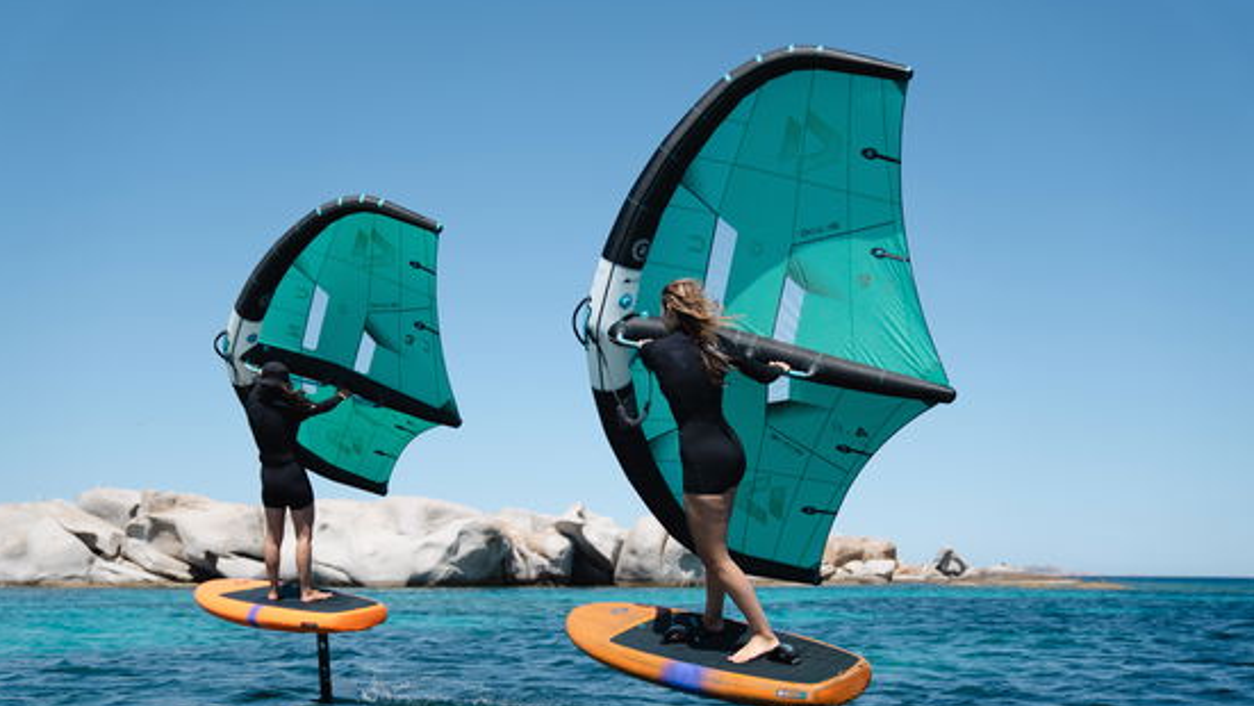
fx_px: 1197
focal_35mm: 36
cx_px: 625
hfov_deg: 55.3
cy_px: 411
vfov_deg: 32.8
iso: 250
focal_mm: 34
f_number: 2.8
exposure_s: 1/8000
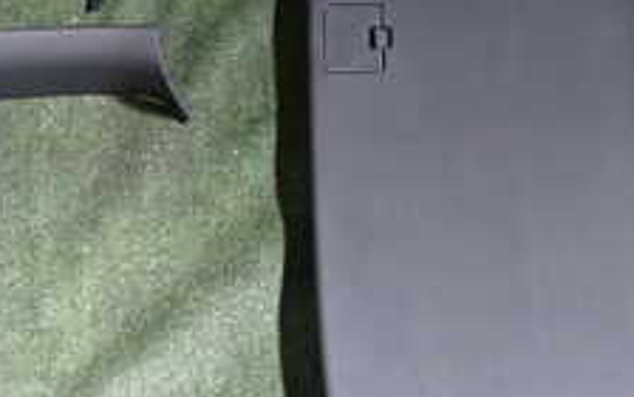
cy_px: 108
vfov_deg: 15.3
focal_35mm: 85
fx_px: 1469
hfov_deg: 24.2
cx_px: 181
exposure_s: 1/30
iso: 200
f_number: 2.3
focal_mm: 5.4
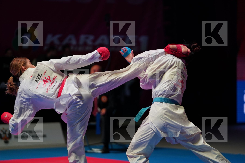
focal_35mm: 161
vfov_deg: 8.5
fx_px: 1096
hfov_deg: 12.8
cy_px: 82
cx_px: 122
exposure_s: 1/1000
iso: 1250
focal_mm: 161
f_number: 2.8
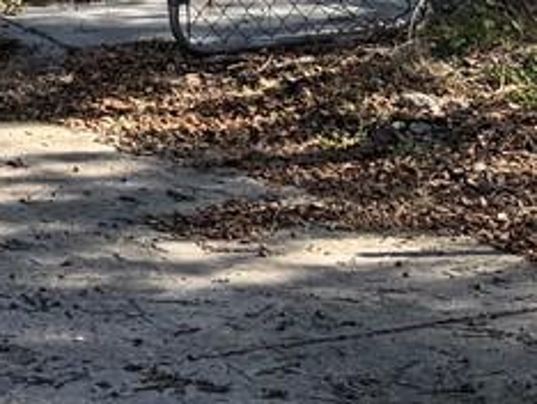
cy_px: -753
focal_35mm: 164
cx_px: -450
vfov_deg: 8.0
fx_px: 2547
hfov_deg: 11.2
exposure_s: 1/780
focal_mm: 6.76
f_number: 1.78
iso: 80
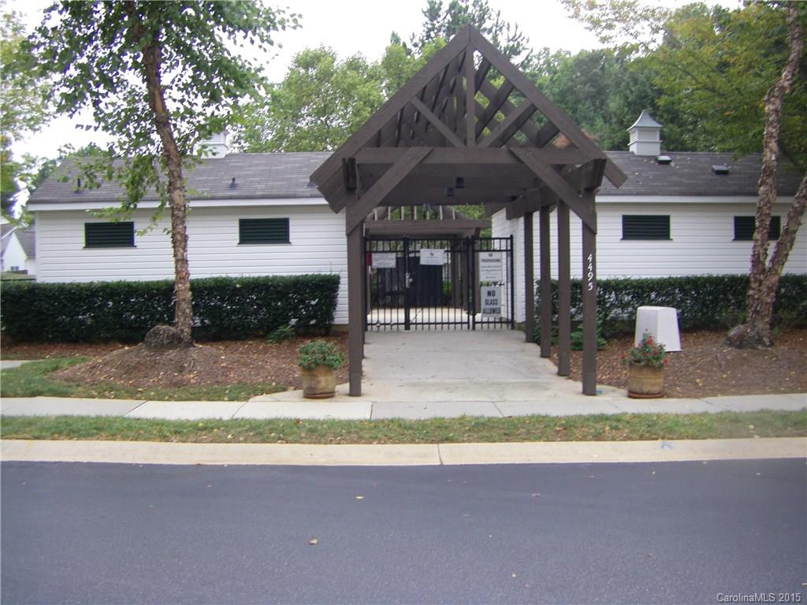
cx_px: 404
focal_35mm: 38
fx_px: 886
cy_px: 302
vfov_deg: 37.7
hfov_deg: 49.0
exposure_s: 1/80
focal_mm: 6.3
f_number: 3.5
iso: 80
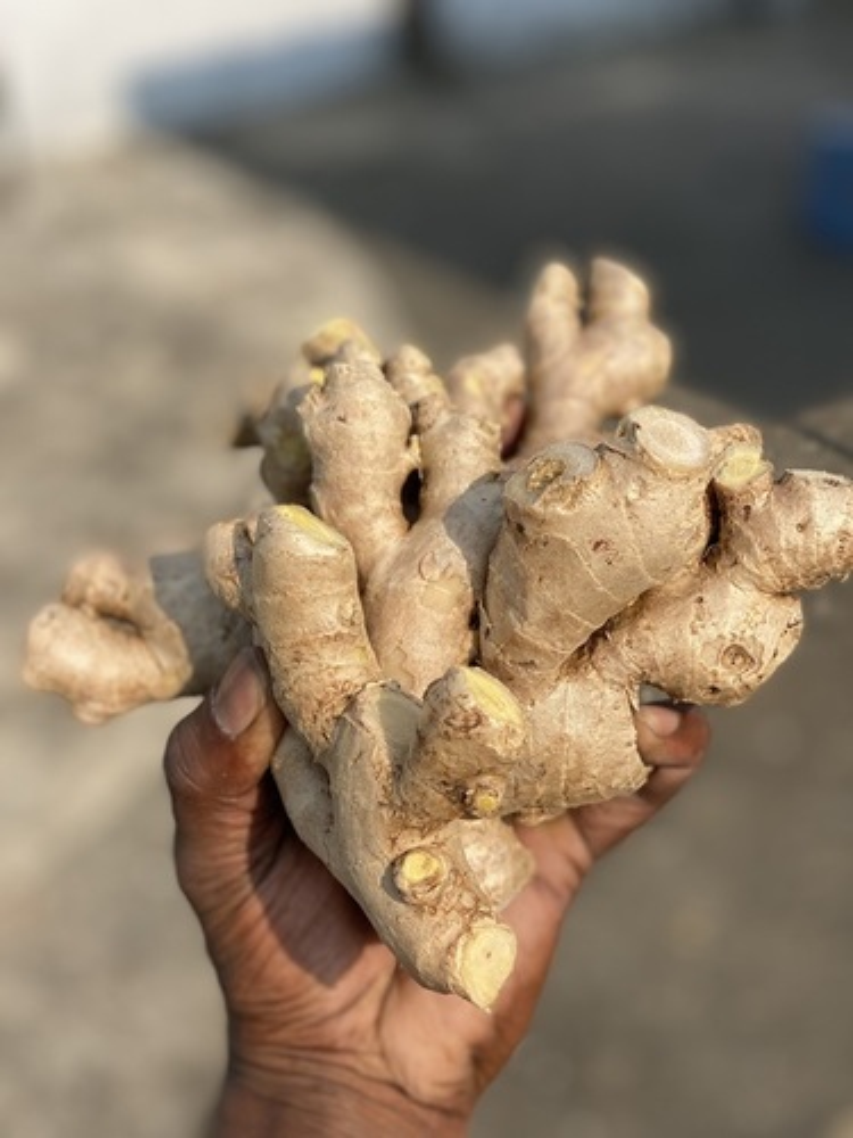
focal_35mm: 52
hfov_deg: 28.0
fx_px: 1708
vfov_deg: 36.8
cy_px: 569
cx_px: 426
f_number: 2
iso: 20
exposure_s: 1/1712
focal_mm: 6
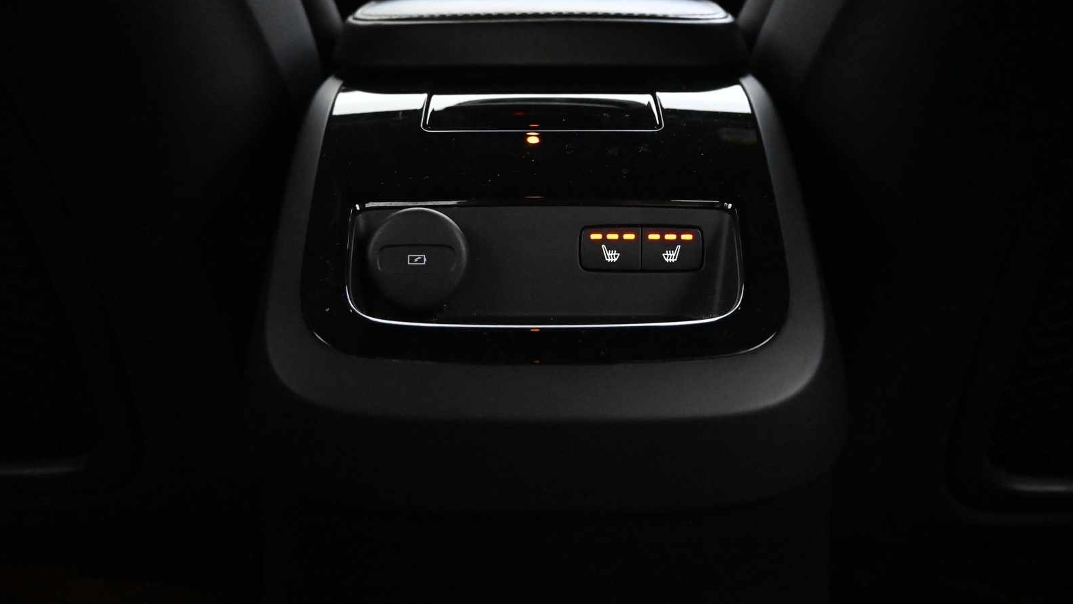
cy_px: 243
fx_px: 910
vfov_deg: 36.5
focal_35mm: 32
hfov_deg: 61.0
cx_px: 537
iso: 9000
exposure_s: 1/30
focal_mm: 20
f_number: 3.8
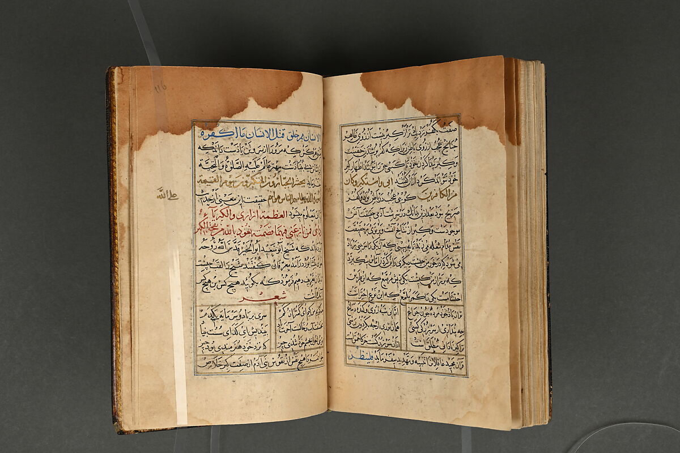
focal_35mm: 57
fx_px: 1077
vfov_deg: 23.8
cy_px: 226
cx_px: 340
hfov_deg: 35.1
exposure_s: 1/30
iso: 250
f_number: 13
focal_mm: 57
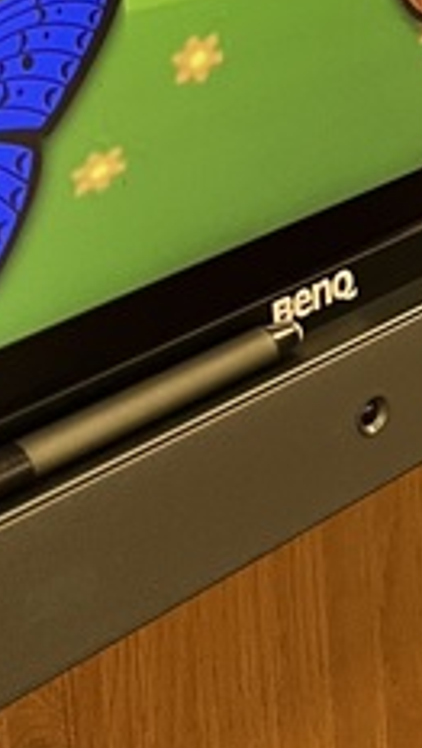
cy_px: -68
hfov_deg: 8.5
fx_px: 2479
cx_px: 1137
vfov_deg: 16.6
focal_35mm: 125
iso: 160
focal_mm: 5.1
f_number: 1.6
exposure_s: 1/60
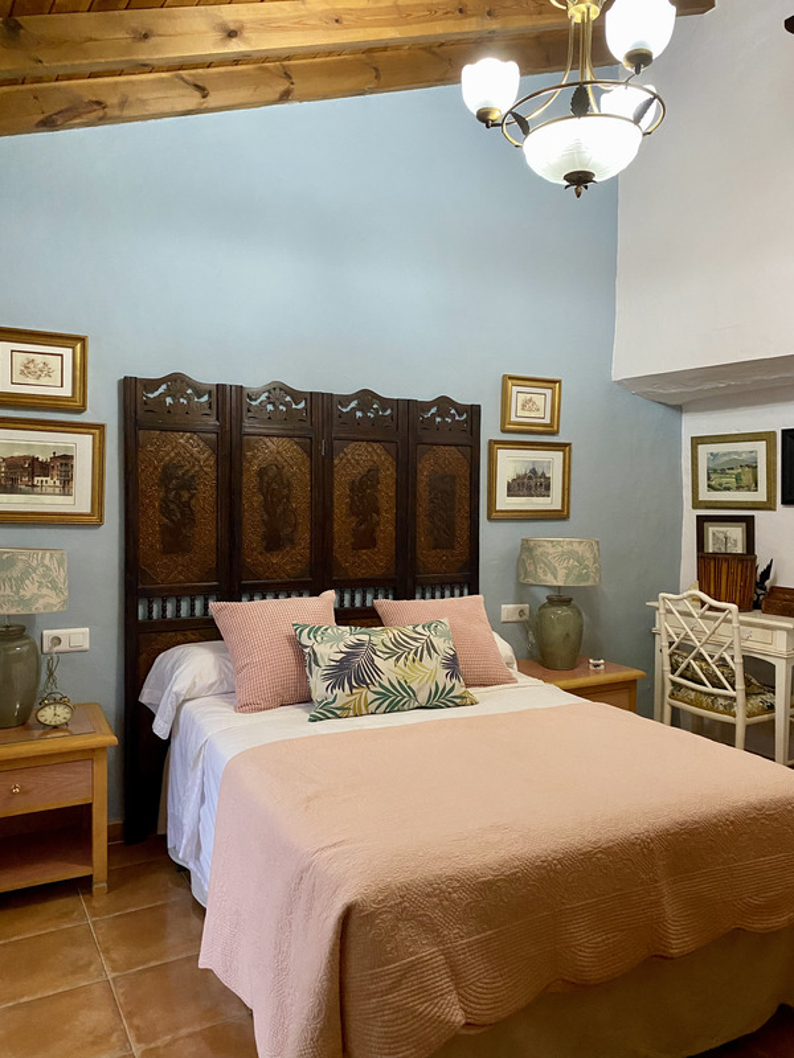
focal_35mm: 26
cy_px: 529
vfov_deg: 67.3
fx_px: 795
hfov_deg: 53.1
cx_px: 397
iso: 400
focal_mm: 4.25
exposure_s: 1/50
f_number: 1.8
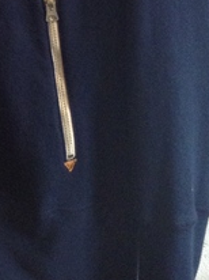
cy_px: -82
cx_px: -42
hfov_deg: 13.4
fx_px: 863
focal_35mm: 107
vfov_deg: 17.3
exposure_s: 1/24
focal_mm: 3.3
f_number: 2.4
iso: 125
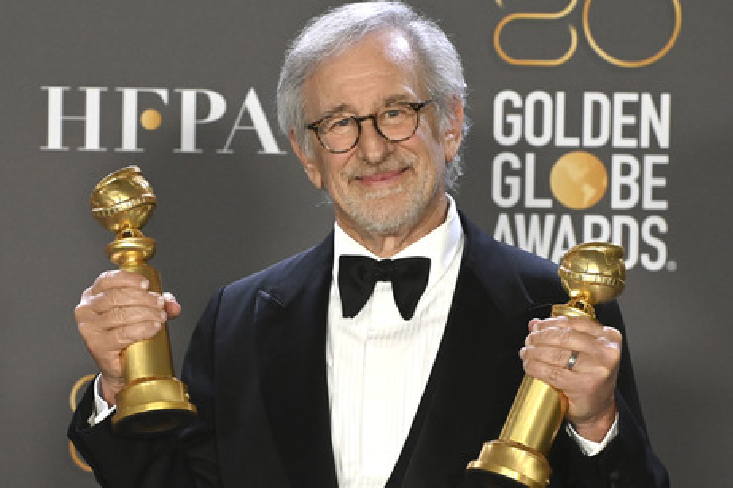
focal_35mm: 202
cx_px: 366
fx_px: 4111
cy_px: 297
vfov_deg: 6.8
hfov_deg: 10.2
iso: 6400
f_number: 8
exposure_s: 1/400
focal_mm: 155
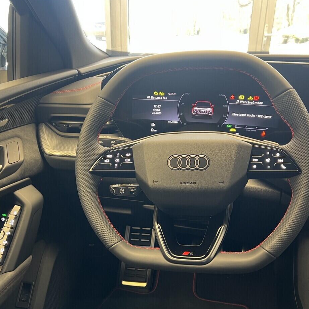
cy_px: 171
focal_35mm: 36
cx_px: 145
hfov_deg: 46.0
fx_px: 364
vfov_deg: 46.0
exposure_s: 1/53
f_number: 1.5
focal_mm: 5.7
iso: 125
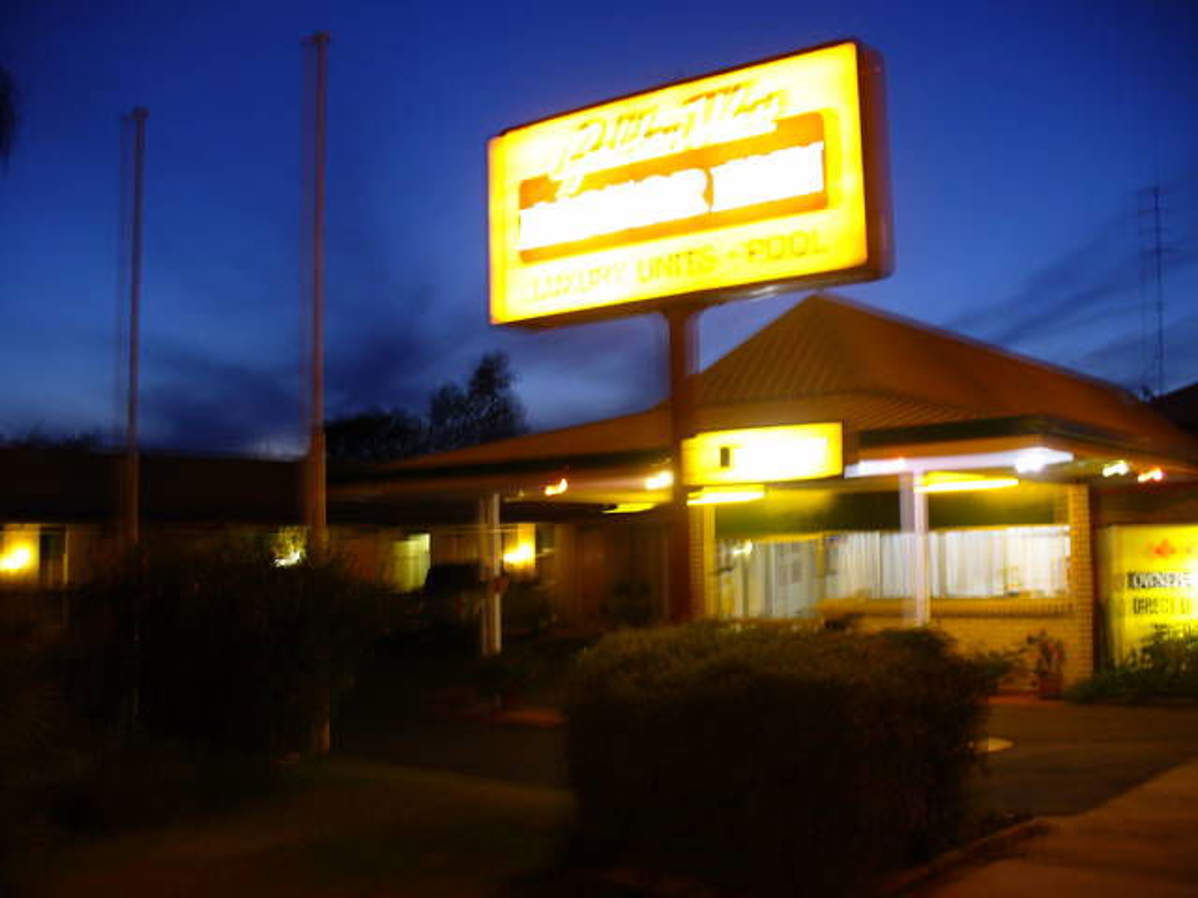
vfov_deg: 38.7
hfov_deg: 50.1
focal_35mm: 37
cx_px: 599
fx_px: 1281
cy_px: 449
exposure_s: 1/2
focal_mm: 6.1
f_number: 2.8
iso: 80
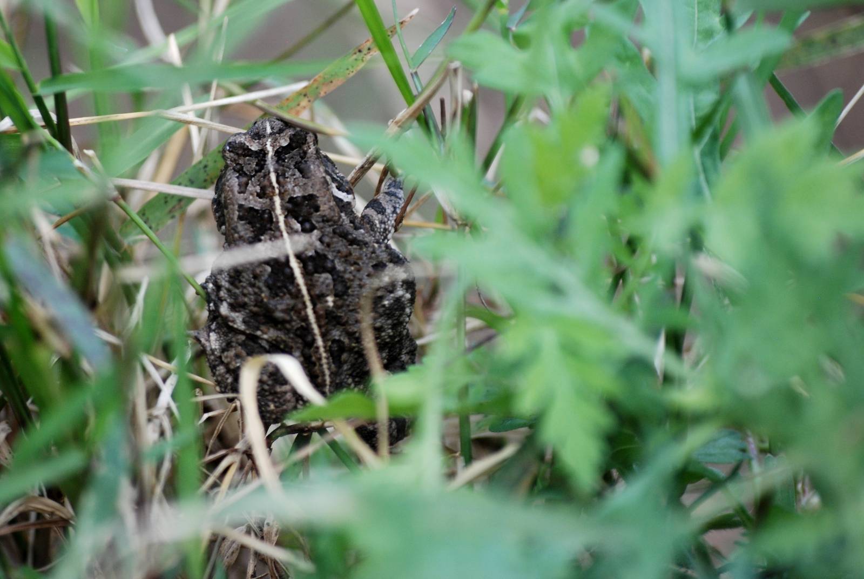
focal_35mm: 255
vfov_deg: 5.4
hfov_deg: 8.1
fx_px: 6127
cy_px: 290
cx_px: 432
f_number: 4.8
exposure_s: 1/500
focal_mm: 170
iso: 400
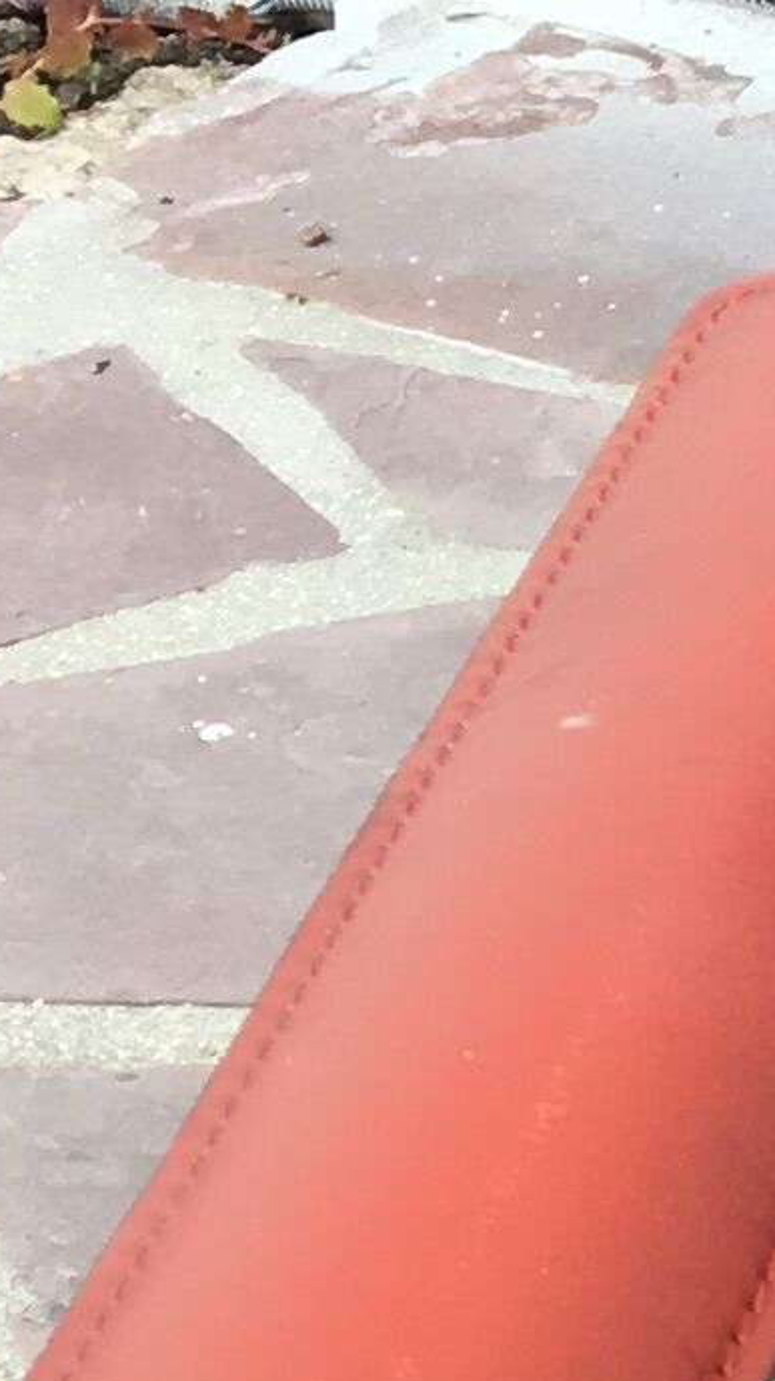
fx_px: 6766
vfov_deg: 11.3
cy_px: 1922
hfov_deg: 5.8
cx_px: 2874
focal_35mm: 185
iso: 25
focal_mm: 4.15
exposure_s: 1/283
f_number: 2.2
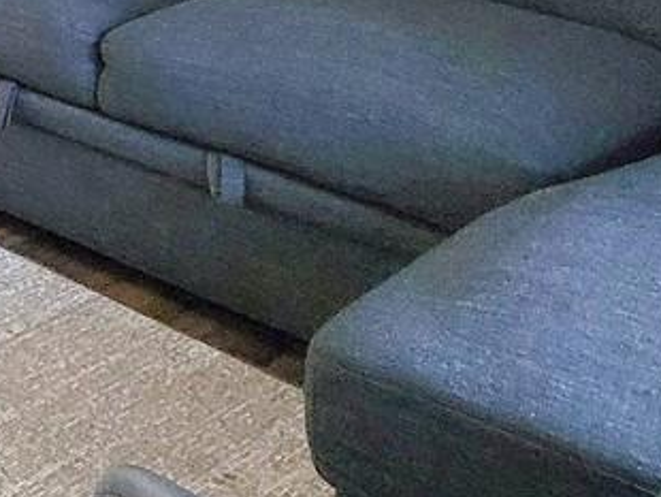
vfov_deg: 19.0
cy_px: -267
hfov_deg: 19.8
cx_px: -574
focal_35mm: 67
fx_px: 1280
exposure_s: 1/30
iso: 500
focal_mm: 2.2
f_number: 2.2
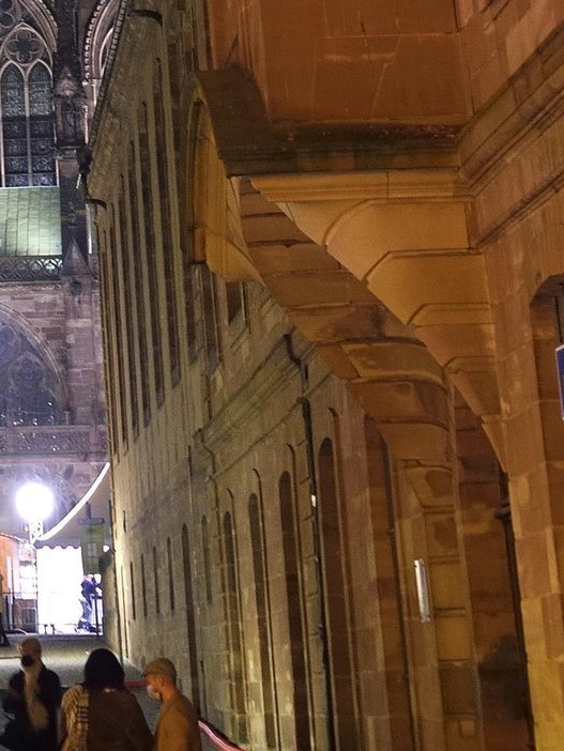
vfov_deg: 13.6
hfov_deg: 10.4
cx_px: -290
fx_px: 2996
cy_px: -304
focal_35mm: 138
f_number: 4.5
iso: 1600
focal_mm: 42
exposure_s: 1/5
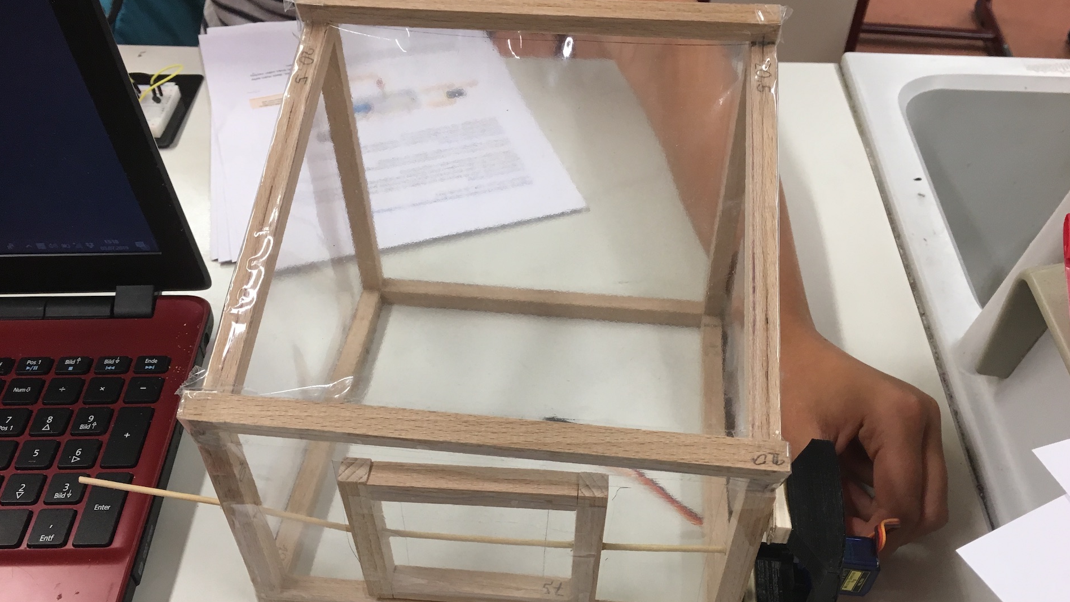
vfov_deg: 36.5
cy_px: 366
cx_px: 539
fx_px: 908
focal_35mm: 32
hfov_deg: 61.0
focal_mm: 4.15
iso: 50
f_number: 2.2
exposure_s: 1/33
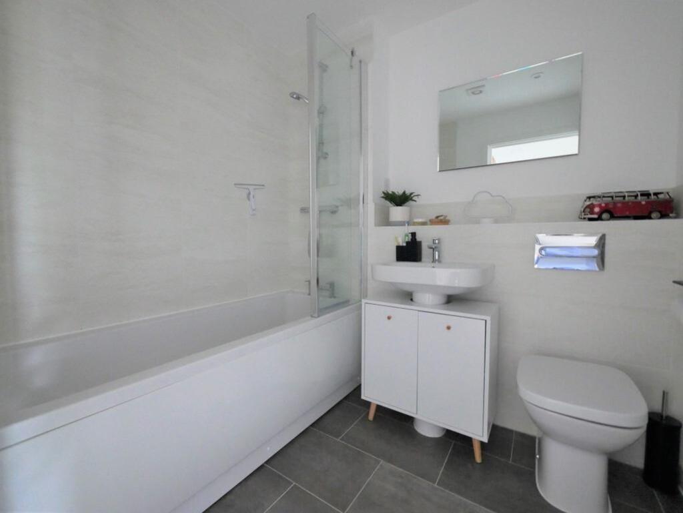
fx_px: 276
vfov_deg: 85.7
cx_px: 342
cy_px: 256
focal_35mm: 14
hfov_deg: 102.0
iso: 3200
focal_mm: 7
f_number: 4
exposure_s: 1/13
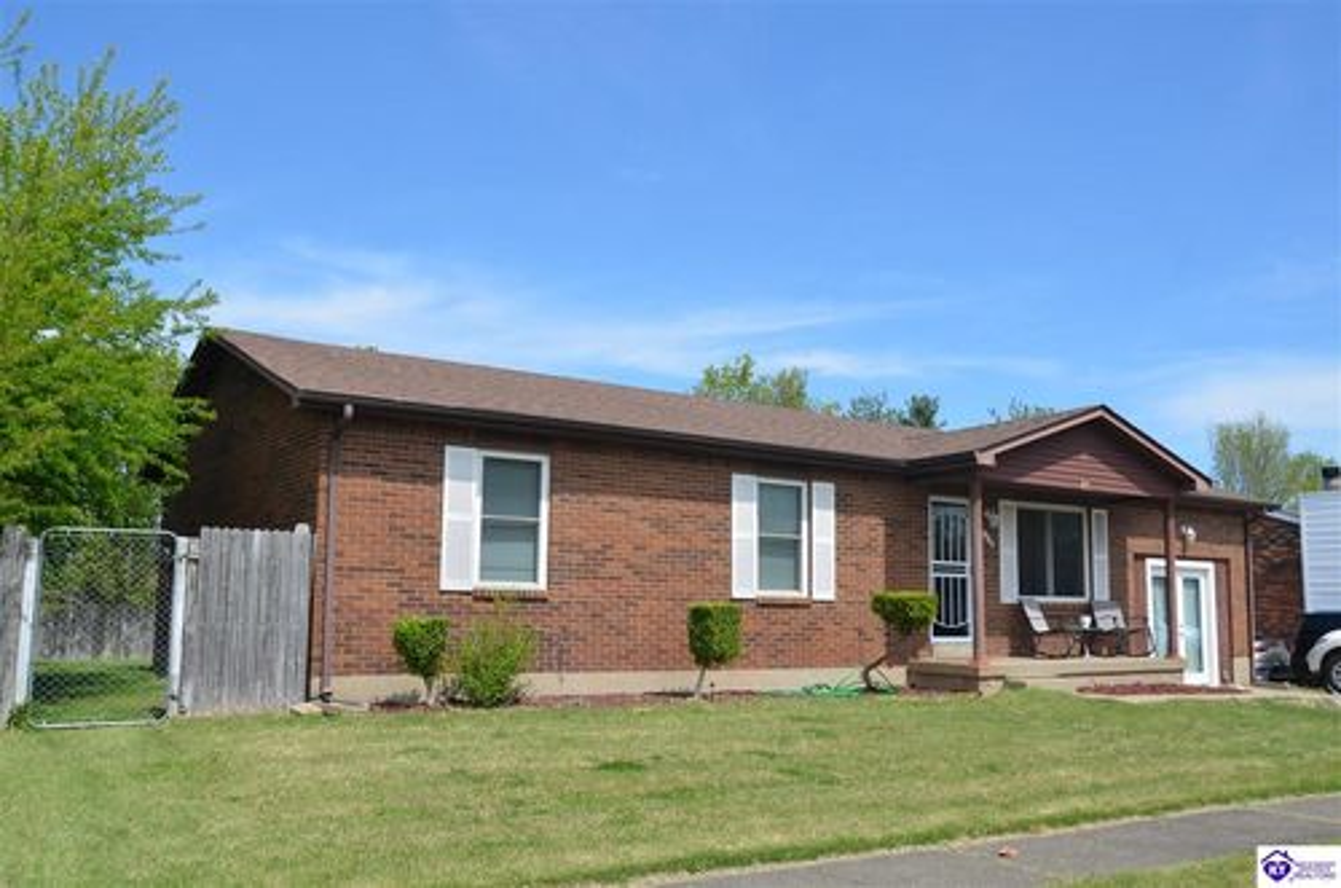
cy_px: 444
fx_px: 1115
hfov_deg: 62.0
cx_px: 670
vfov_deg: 43.4
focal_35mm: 30
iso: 100
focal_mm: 20
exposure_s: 1/250
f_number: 8
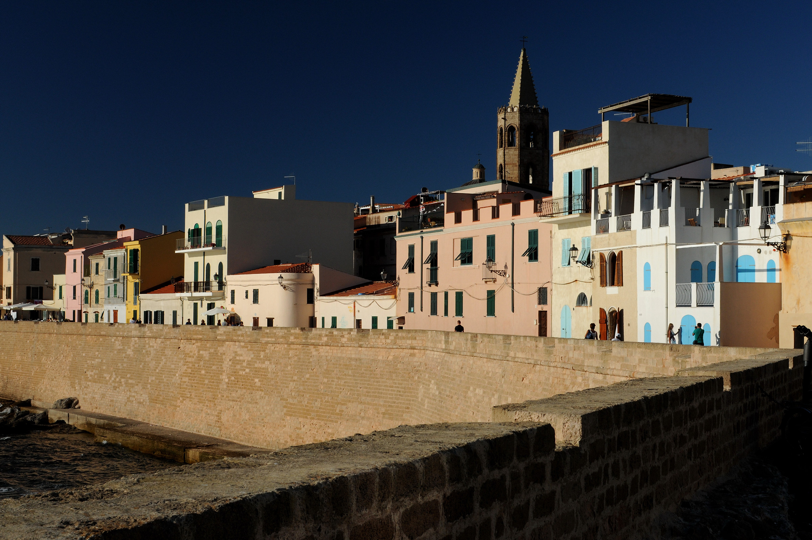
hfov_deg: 37.9
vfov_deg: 25.7
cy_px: 270
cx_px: 406
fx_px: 1183
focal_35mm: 52
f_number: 16
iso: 200
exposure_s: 1/125
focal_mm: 35
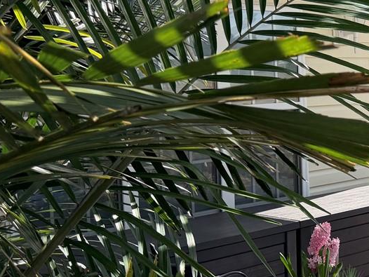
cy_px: 128
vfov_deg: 20.2
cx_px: 524
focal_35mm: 73
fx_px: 779
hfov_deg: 22.7
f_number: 1.78
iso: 100
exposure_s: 1/4673
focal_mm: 6.76
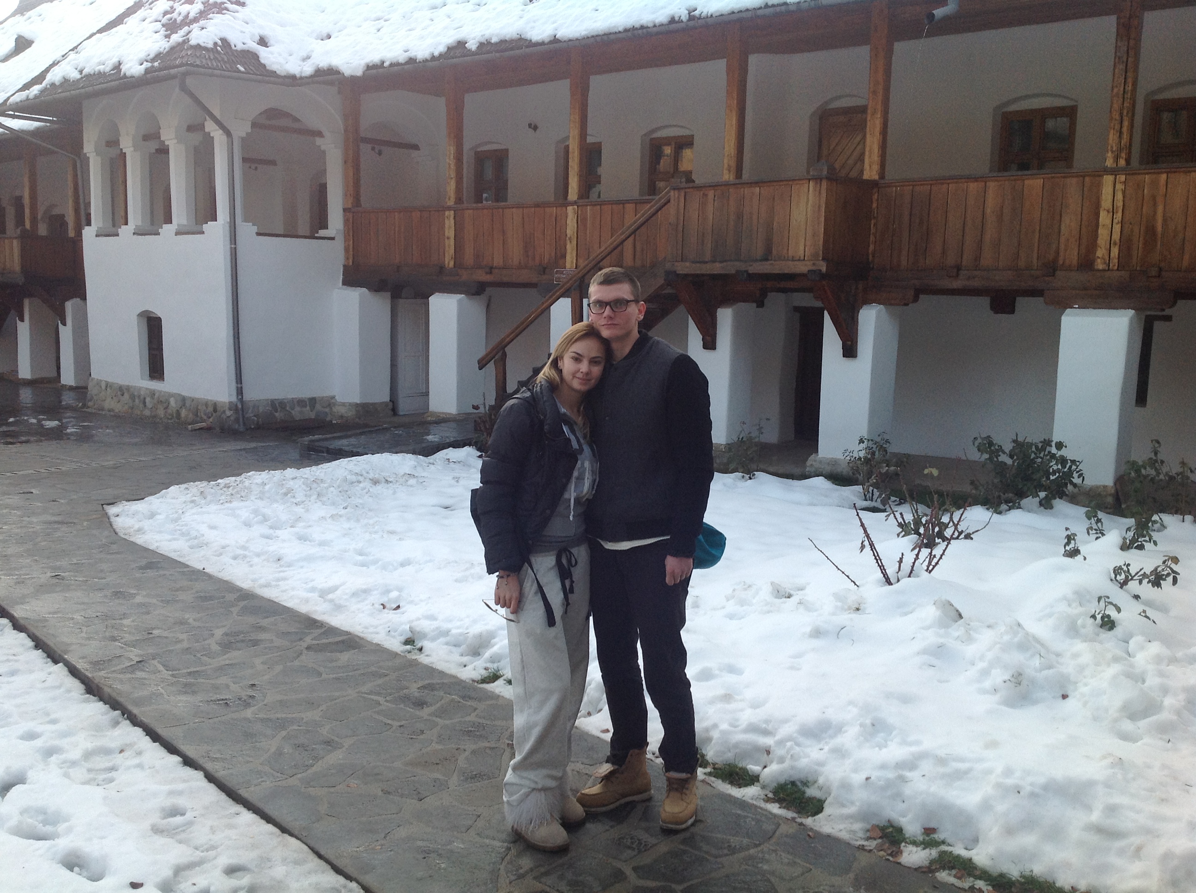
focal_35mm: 35
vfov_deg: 40.6
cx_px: 598
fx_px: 1207
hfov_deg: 52.7
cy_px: 446
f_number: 2.4
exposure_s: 1/280
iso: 80
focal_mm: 4.28
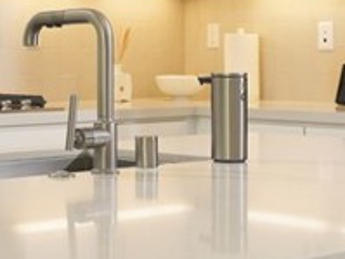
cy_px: 52
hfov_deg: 16.5
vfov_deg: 12.4
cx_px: 83
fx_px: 1185
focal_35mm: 119
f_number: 7.1
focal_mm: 24
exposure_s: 1/50
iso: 400
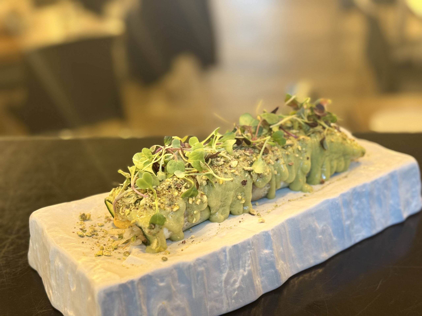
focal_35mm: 48
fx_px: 585
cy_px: 158
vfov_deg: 30.3
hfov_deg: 39.7
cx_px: 211
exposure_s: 1/33
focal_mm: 6.76
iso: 200
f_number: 1.78
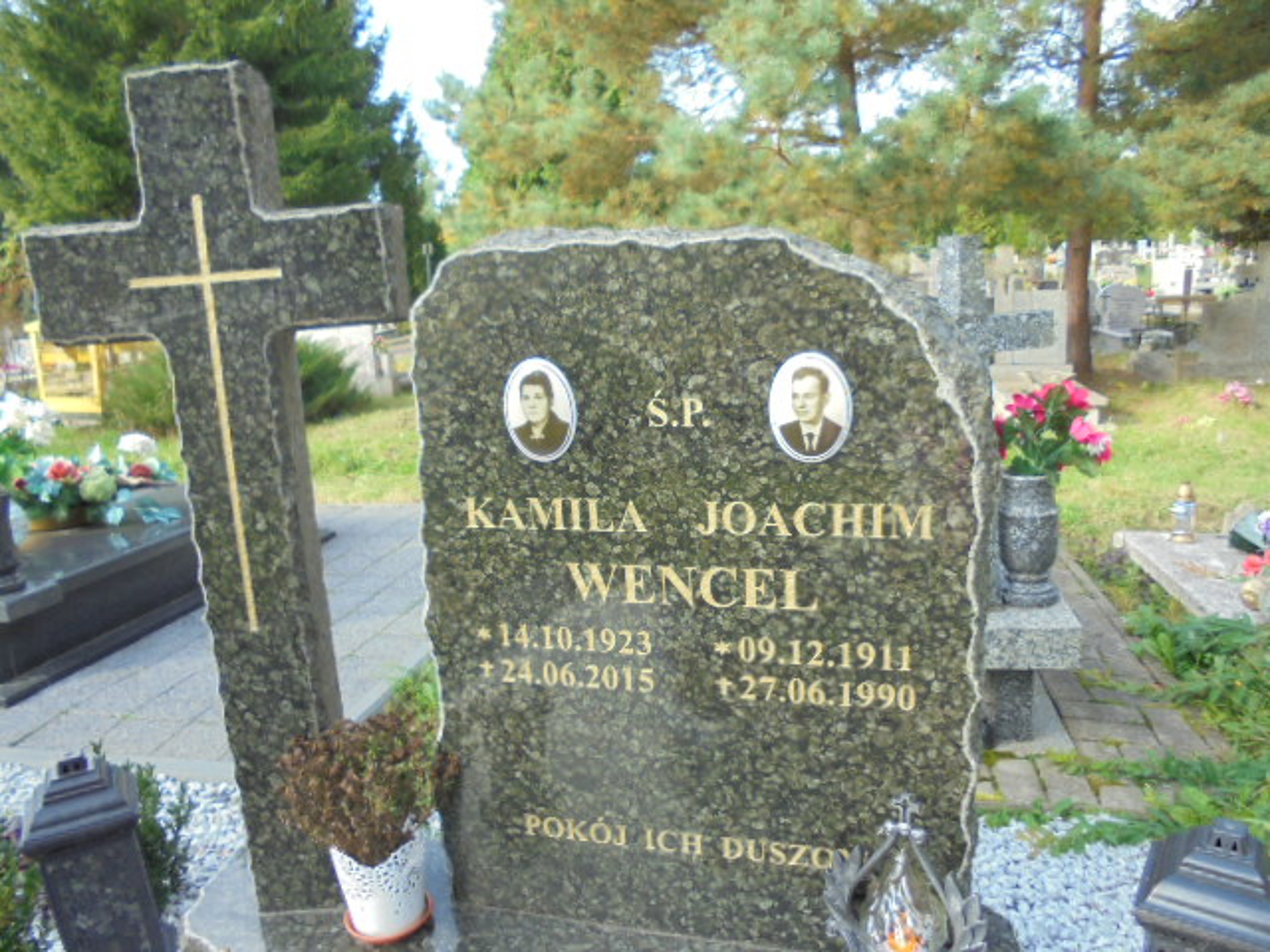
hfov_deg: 67.3
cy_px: 476
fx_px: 954
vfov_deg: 53.1
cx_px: 635
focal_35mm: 26
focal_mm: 4.6
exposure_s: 1/100
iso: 100
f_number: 3.5
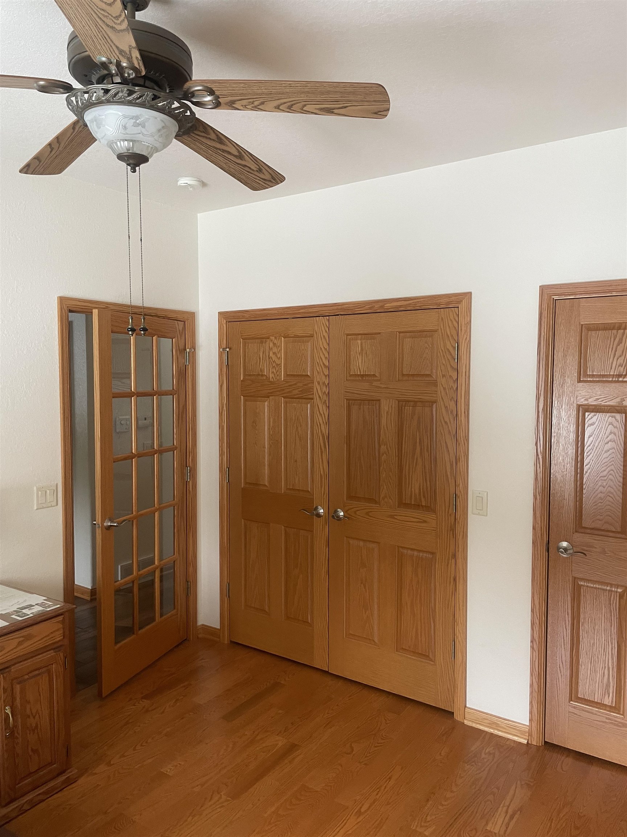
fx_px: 628
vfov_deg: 67.3
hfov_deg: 53.1
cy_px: 418
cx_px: 314
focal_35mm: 26
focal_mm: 4.2
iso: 160
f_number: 1.6
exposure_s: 1/60
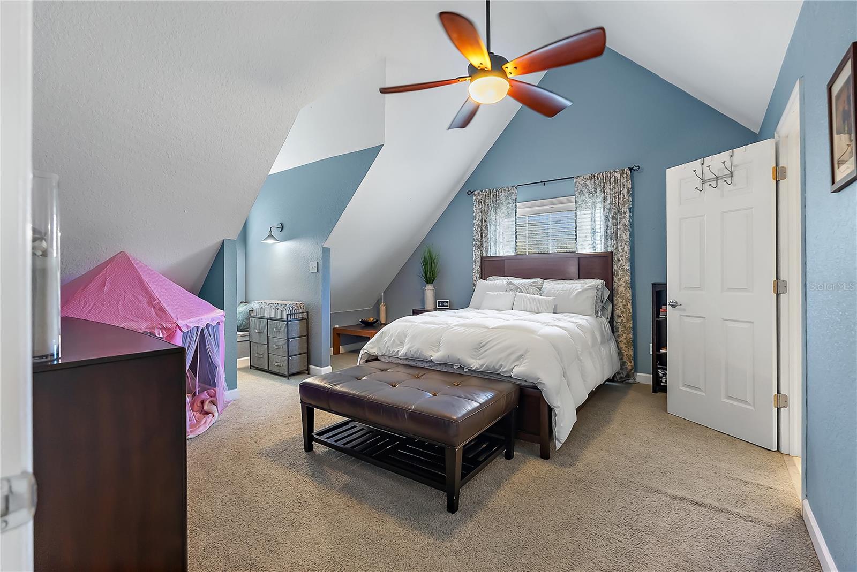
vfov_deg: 72.1
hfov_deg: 94.9
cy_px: 286
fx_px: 393
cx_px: 428
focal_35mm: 16
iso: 1600
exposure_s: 1/20
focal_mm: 16.5
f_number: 4.5
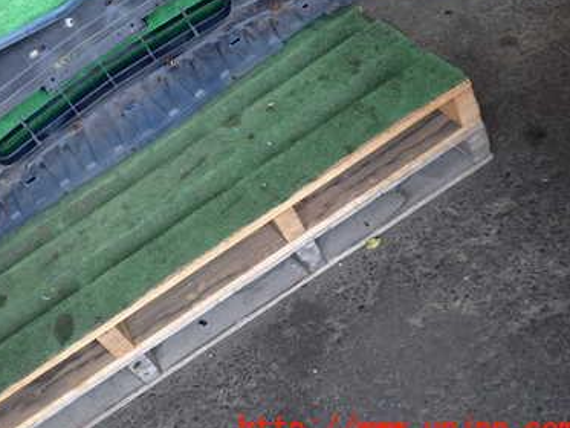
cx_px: 125
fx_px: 741
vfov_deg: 31.6
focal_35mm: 45
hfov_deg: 40.6
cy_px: 105
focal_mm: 5.05
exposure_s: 1/125
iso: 250
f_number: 2.2
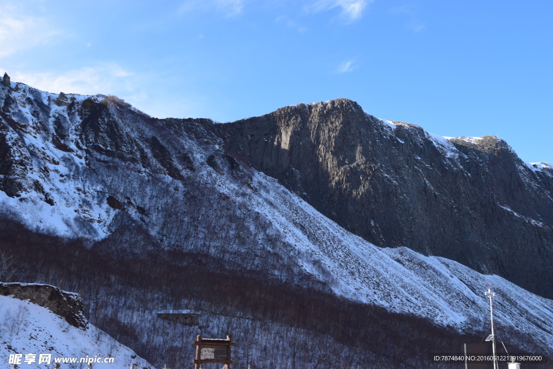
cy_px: 184
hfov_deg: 46.4
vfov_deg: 31.9
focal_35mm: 42
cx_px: 276
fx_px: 645
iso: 400
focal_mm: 28
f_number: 10
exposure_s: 1/250
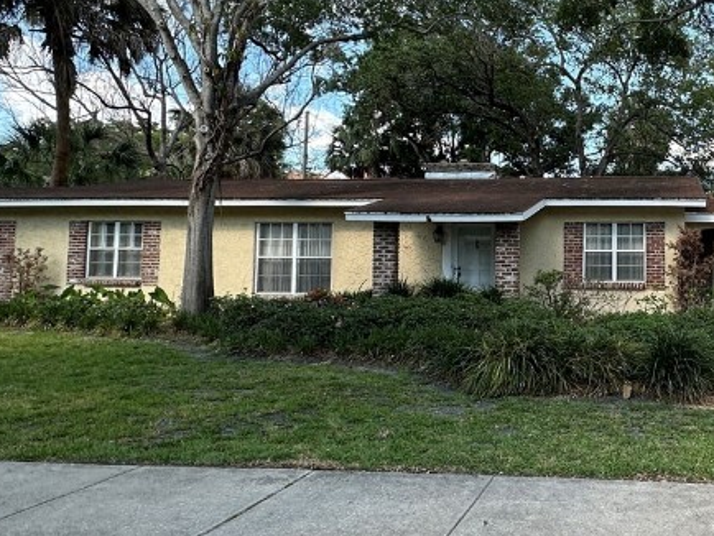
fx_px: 681
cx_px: 635
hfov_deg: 49.6
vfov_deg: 42.9
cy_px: 230
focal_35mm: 33
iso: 40
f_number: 2.2
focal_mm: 2.22
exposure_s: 1/276
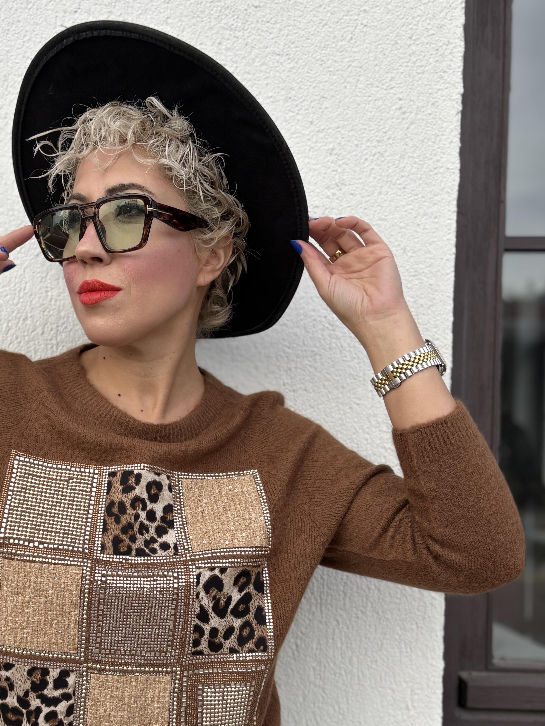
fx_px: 840
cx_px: 135
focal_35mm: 40
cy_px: 490
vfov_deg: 46.0
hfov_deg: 35.2
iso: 50
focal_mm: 5.96
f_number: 1.6
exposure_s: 1/973
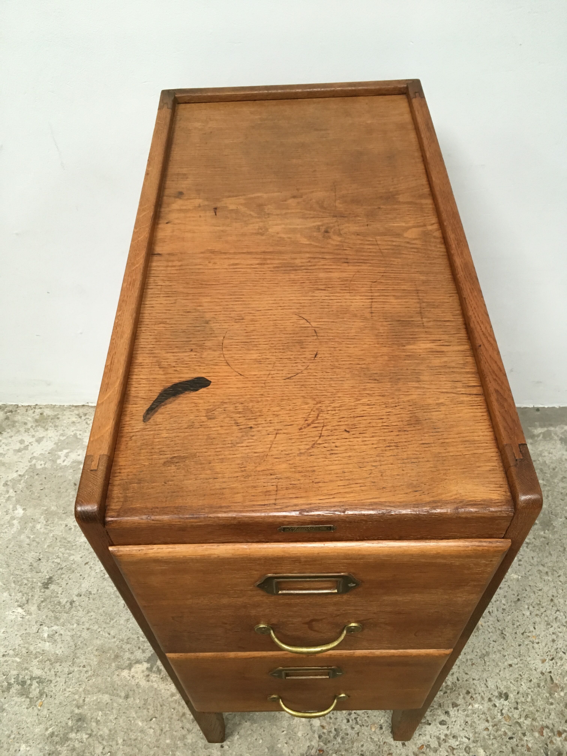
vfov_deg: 61.7
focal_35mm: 29
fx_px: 633
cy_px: 378
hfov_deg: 48.2
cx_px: 284
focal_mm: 4.15
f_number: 2.2
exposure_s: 1/33
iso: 160
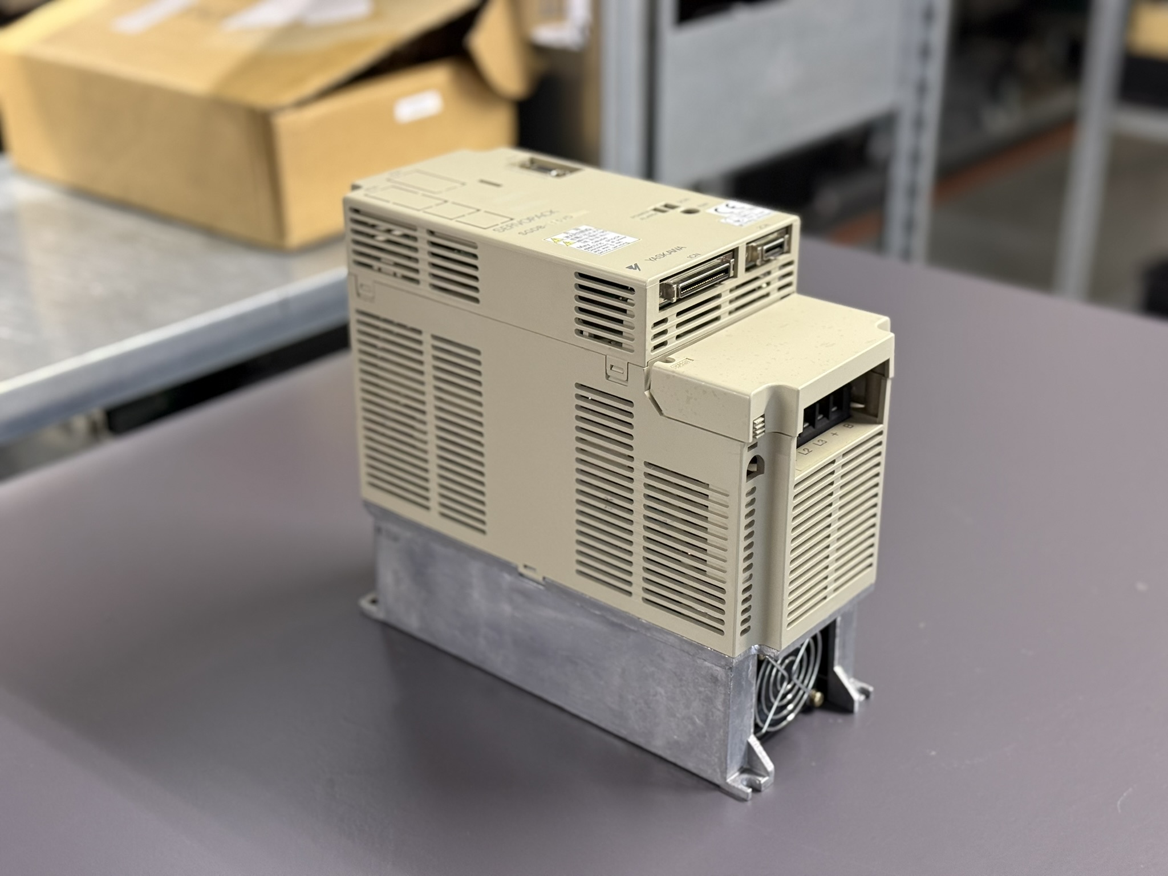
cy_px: 438
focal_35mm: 48
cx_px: 584
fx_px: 1620
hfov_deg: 39.7
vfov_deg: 30.3
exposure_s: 1/33
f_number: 1.78
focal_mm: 6.76
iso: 200
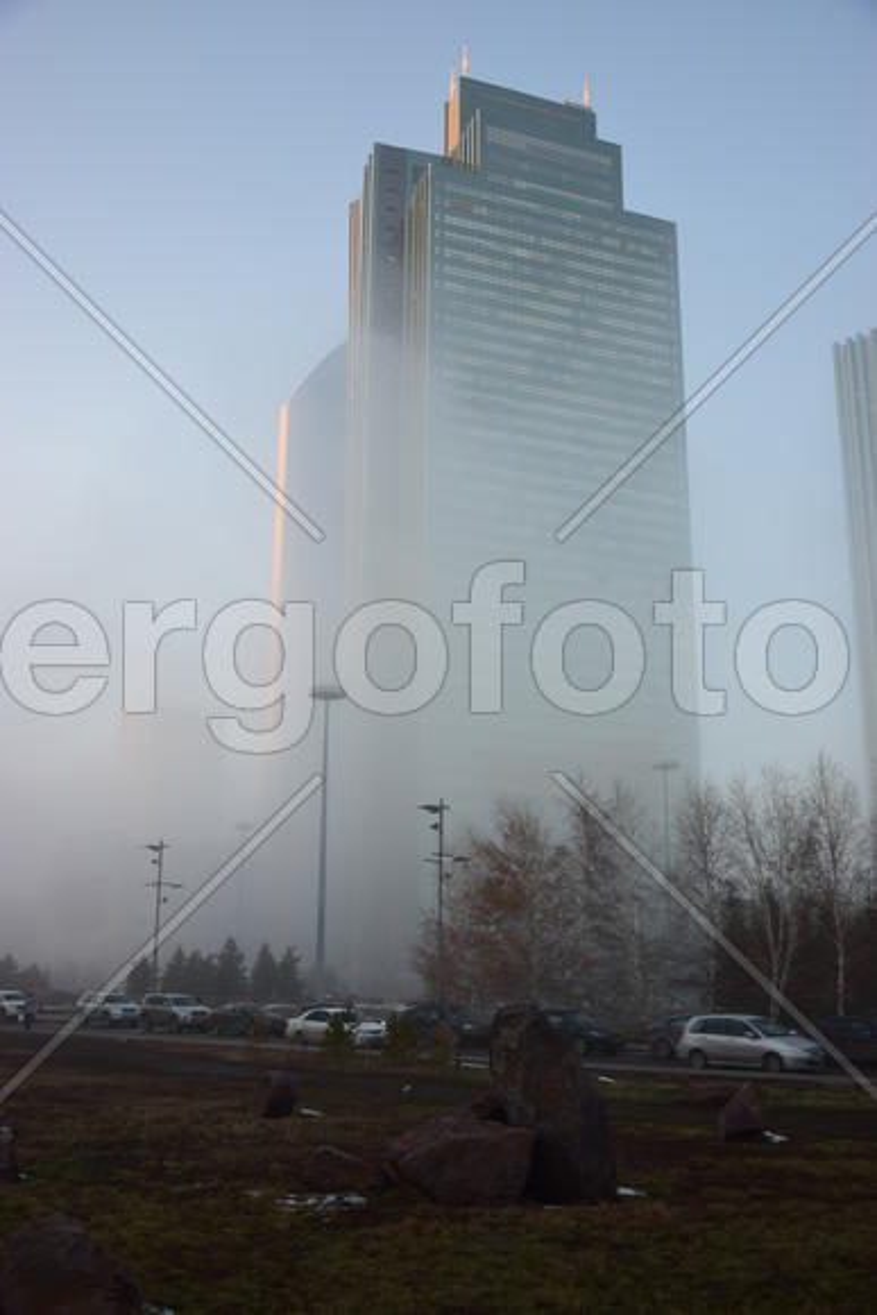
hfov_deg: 40.0
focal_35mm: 33
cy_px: 658
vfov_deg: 57.2
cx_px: 438
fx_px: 1205
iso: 100
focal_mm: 22
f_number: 4
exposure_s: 1/60
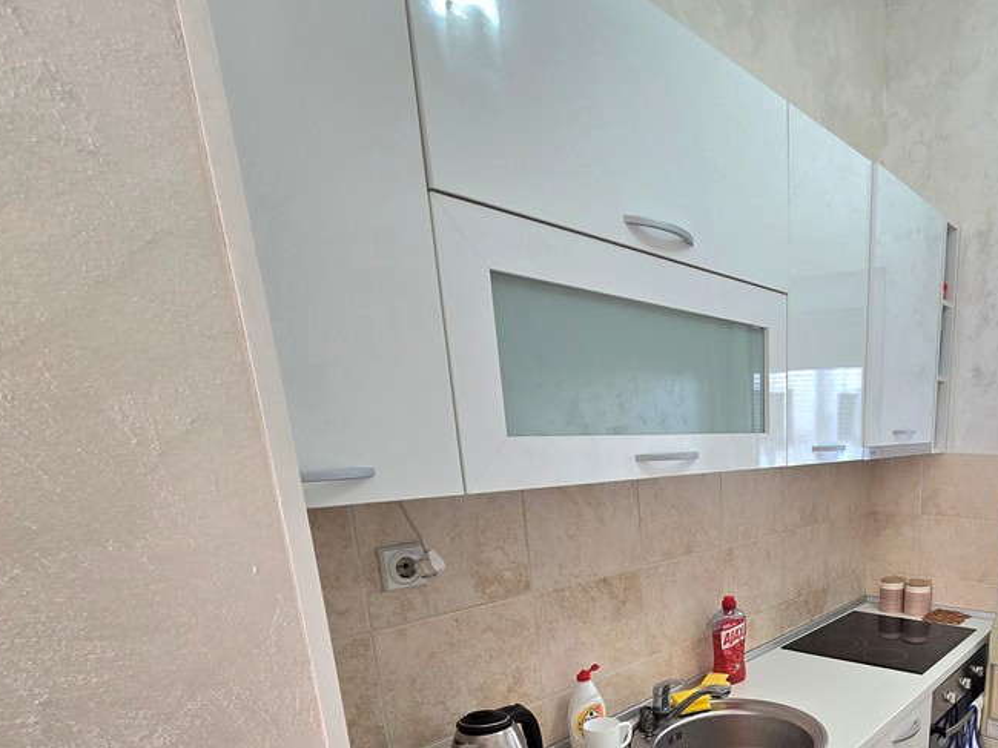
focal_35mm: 23
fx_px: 663
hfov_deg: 66.5
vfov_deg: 53.9
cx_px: 811
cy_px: 624
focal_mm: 2.2
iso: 100
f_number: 2.2
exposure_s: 1/50.3
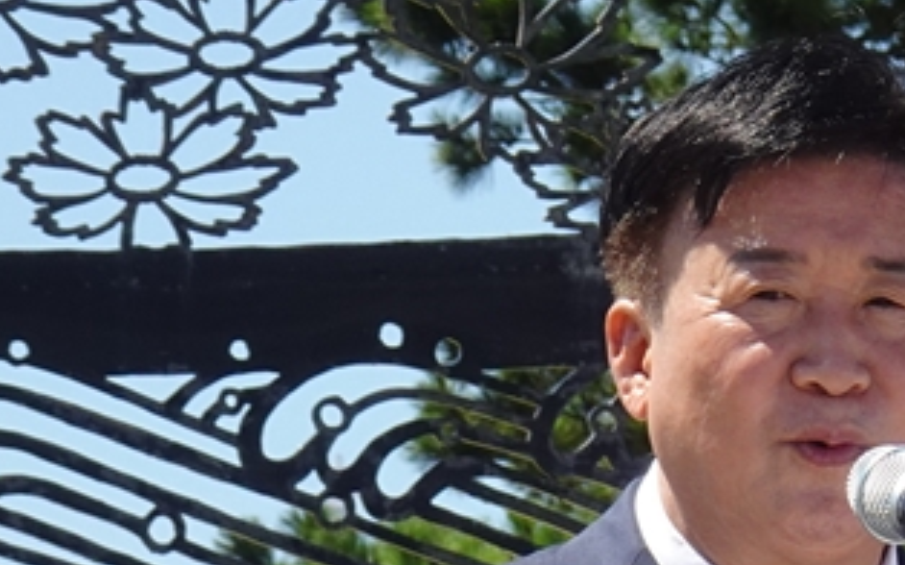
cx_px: 876
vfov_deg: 2.7
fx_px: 12155
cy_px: 790
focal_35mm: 493
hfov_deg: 4.3
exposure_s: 1/320
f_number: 5.6
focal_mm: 23.22
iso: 80
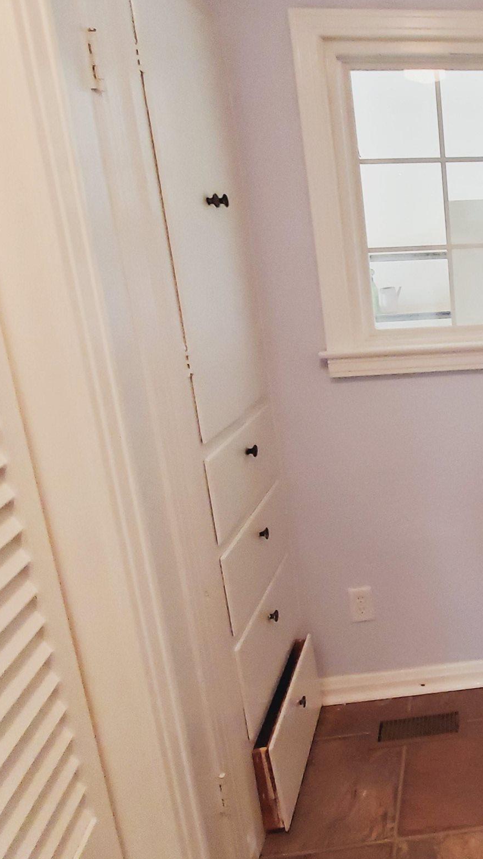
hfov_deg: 34.6
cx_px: 555
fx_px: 638
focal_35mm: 28
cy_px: 396
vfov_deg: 67.8
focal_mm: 1.8
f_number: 2.2
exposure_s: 1/60
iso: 640
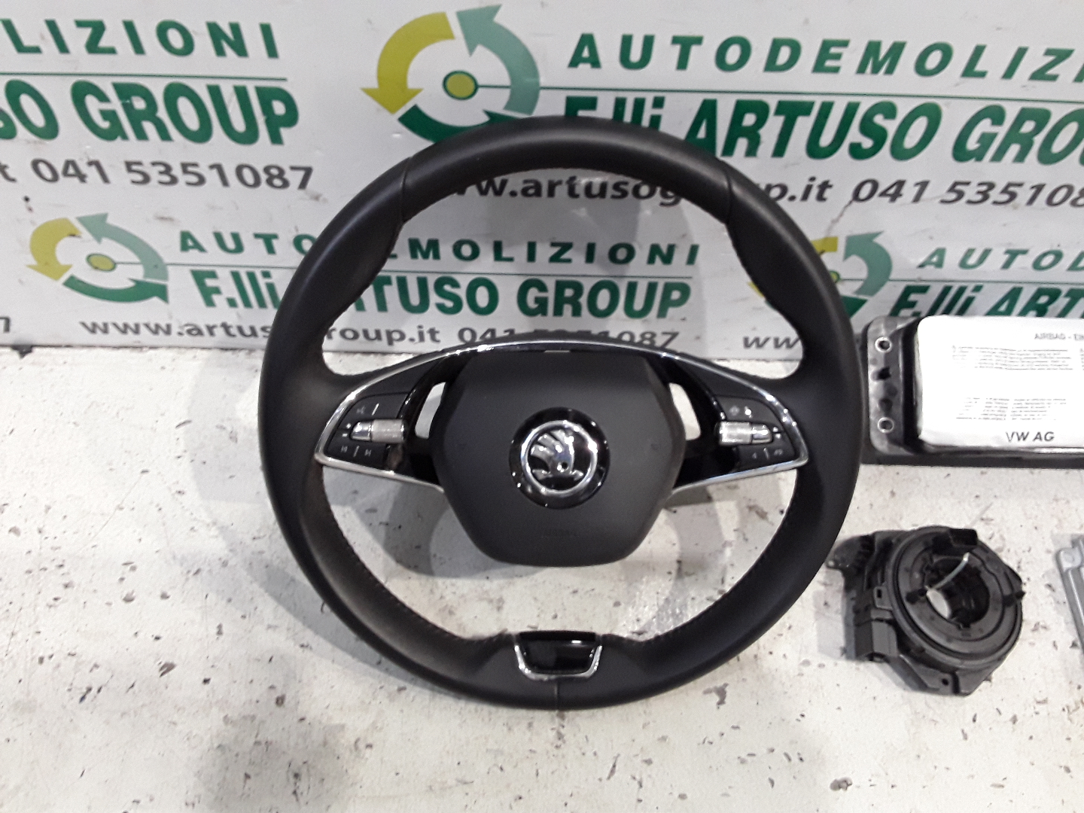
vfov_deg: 45.4
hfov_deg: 58.4
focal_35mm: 31
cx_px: 542
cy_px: 406
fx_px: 971
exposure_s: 1/16
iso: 400
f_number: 2.2
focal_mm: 3.3
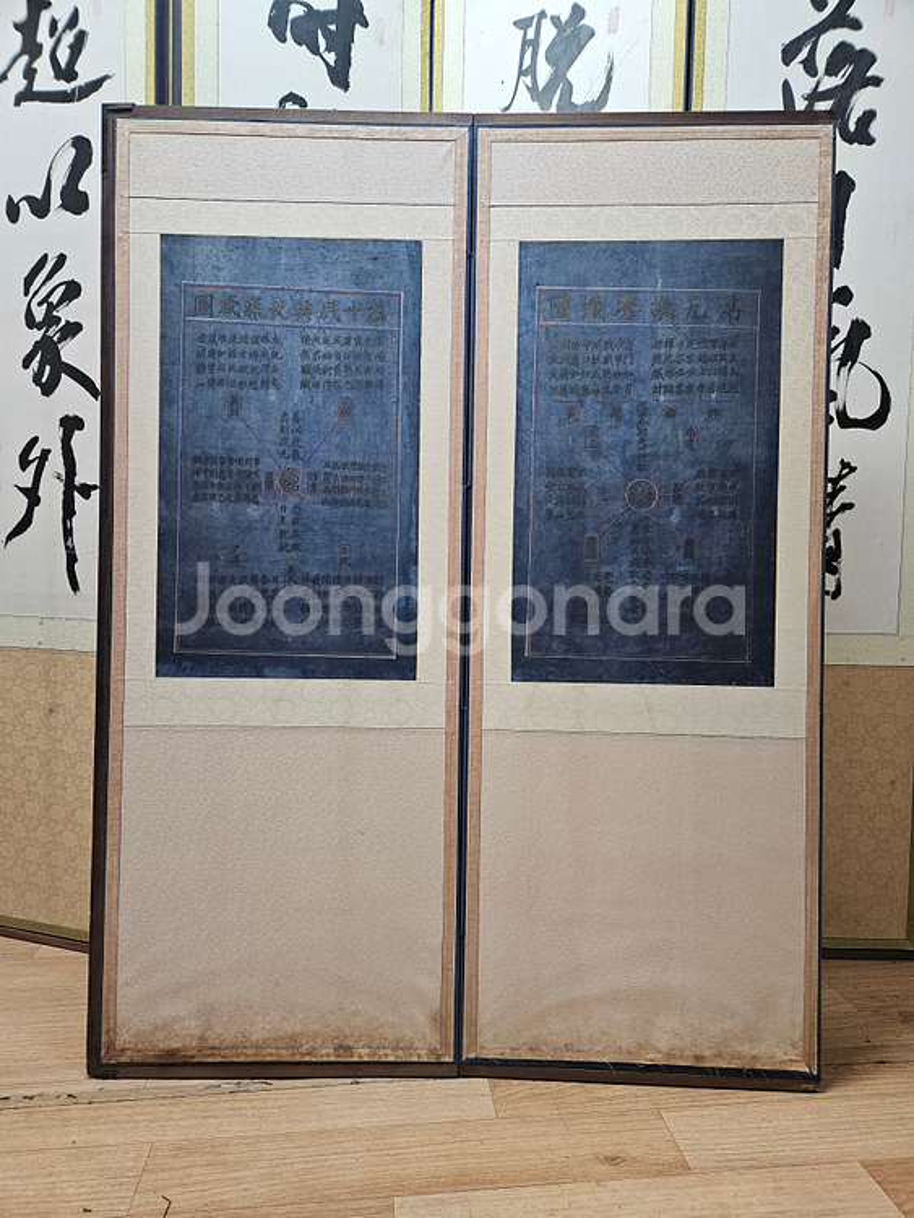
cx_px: 457
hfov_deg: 58.9
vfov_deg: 73.9
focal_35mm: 23
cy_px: 609
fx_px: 809
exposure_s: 1/120
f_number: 1.8
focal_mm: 5.4
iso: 200
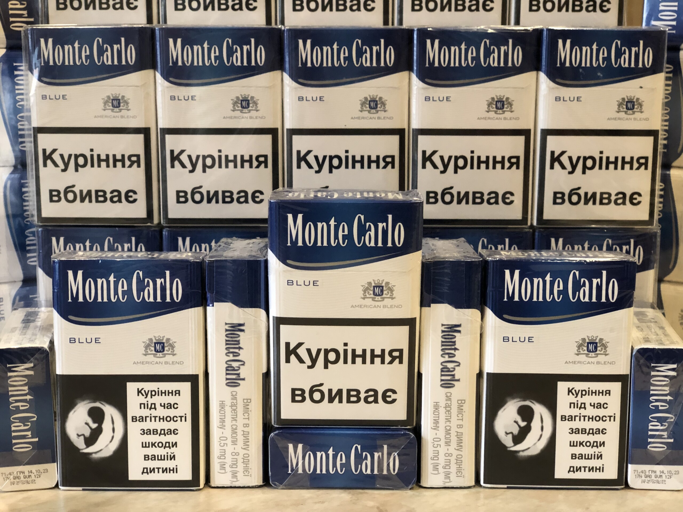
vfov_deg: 28.0
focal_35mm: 52
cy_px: 256
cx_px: 342
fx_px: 1026
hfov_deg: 36.8
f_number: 2.4
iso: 125
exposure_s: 1/24
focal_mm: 6
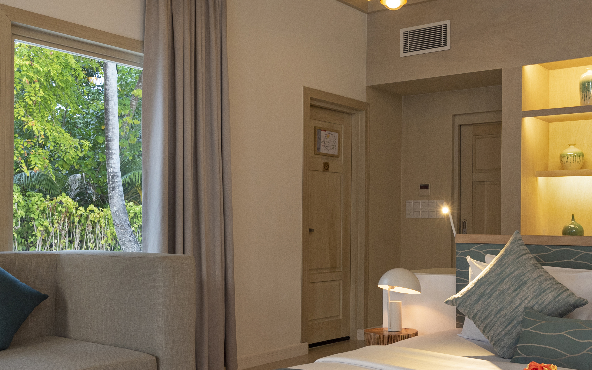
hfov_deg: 45.6
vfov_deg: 29.8
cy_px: 220
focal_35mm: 43
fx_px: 694
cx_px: 391
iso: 250
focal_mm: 22
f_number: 6.3
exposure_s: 1/13
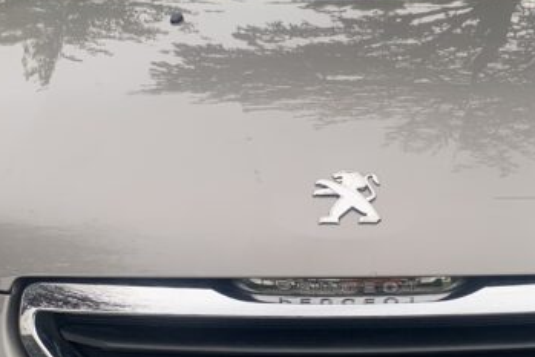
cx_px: 402
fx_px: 922
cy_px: 199
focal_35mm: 62
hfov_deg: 31.8
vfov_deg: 21.9
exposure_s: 1/413
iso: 25
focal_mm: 4.25
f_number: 1.8
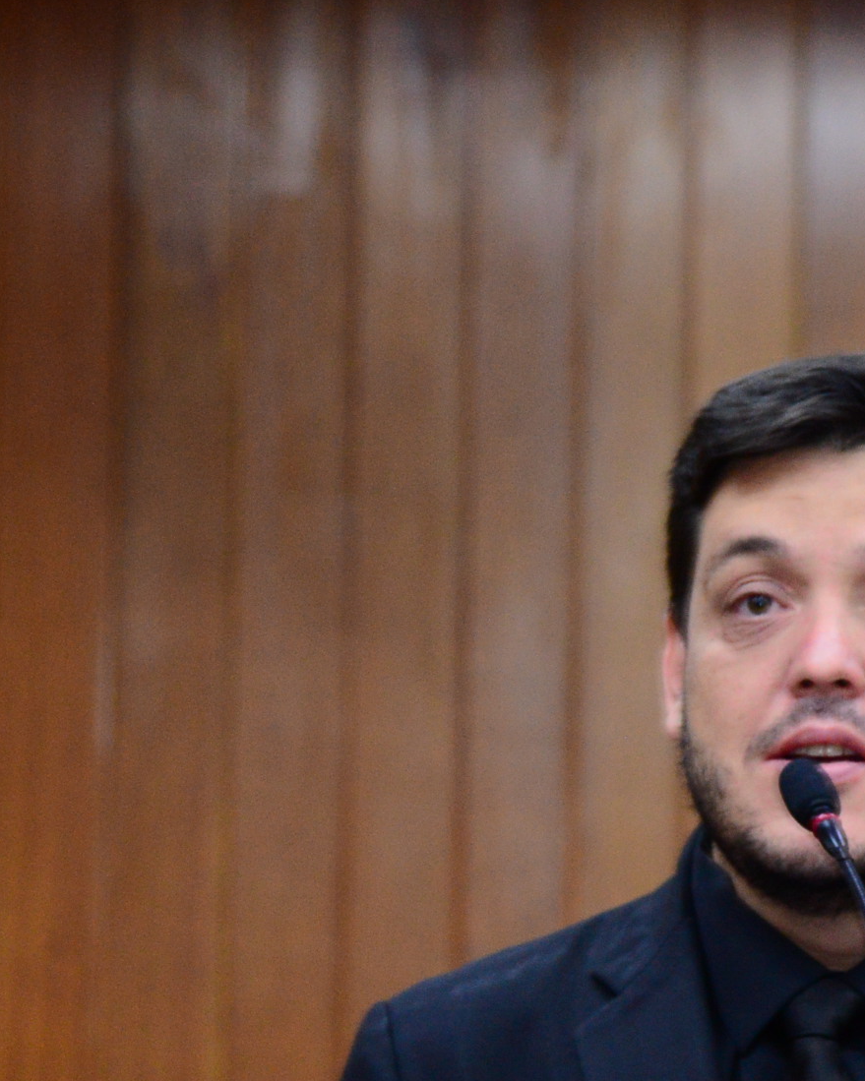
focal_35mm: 221
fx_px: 7073
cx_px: 785
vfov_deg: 8.7
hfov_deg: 7.0
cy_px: 983
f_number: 4
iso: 2500
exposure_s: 1/80
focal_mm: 86
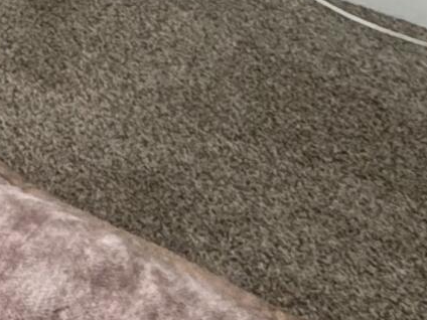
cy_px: -520
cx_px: -400
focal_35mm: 99
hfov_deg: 16.0
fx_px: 1221
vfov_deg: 11.5
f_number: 2.2
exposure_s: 1/95
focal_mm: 2.22
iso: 320
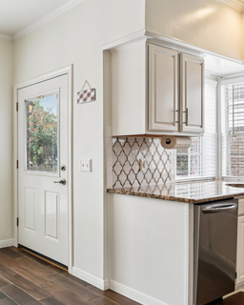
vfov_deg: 58.8
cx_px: -40
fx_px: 271
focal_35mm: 30
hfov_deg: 38.0
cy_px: 157
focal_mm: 16
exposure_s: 1/30
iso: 400
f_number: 8
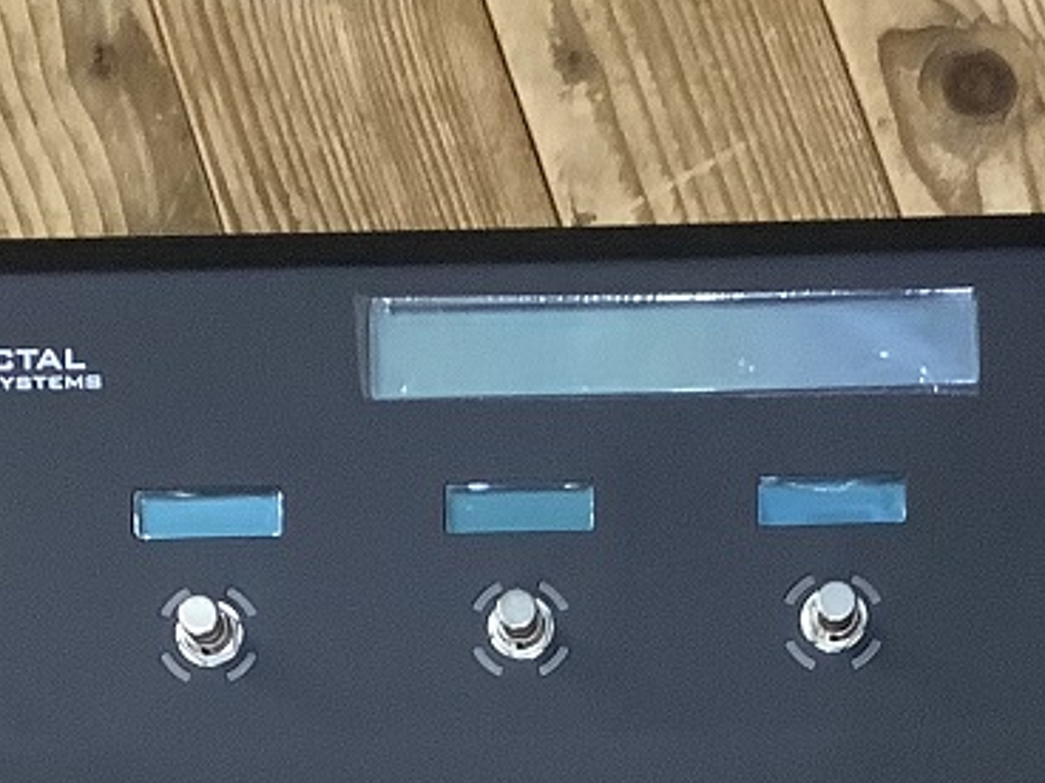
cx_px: 656
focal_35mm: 101
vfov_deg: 13.7
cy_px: 1206
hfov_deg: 19.4
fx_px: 3049
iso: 400
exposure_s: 1/25
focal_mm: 3.3
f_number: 2.4
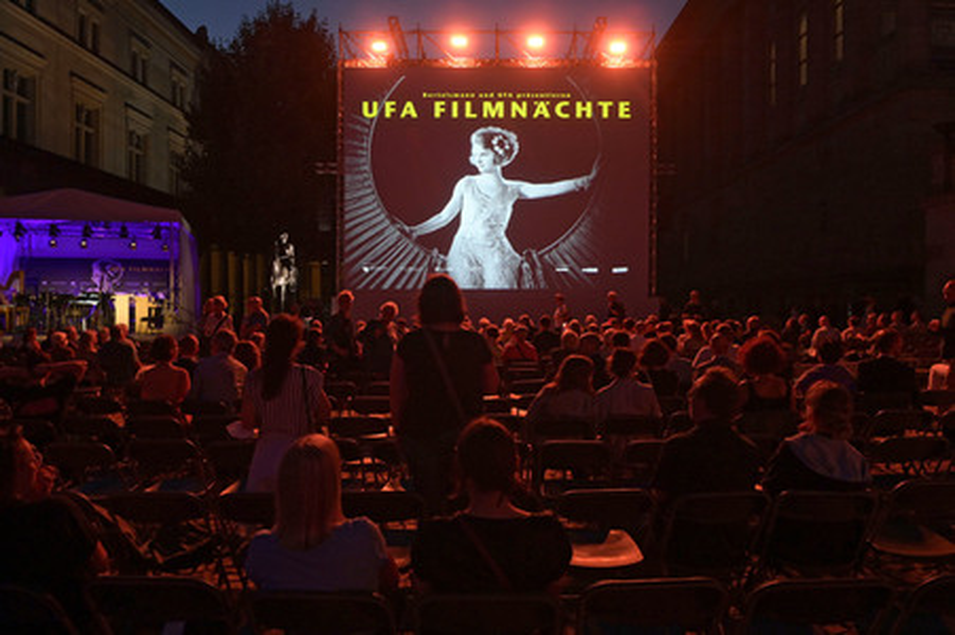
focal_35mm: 24
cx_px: 478
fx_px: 636
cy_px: 318
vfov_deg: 53.1
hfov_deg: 73.8
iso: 4000
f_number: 5
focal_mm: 24
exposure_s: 1/80
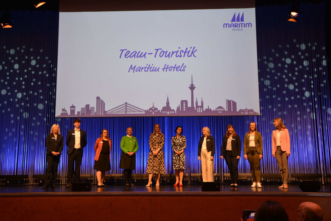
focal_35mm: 39
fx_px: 359
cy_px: 110
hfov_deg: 49.5
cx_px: 166
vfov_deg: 34.3
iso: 560
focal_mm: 26
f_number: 4
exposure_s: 1/60
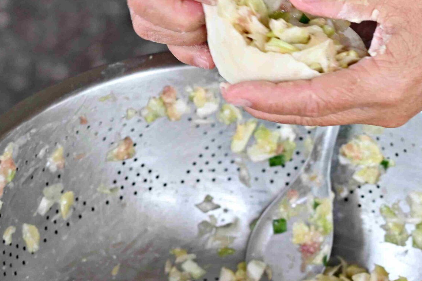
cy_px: 55
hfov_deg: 12.2
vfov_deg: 8.2
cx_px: 226
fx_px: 1969
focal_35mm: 168
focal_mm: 50
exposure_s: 1/200
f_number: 3.5
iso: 560
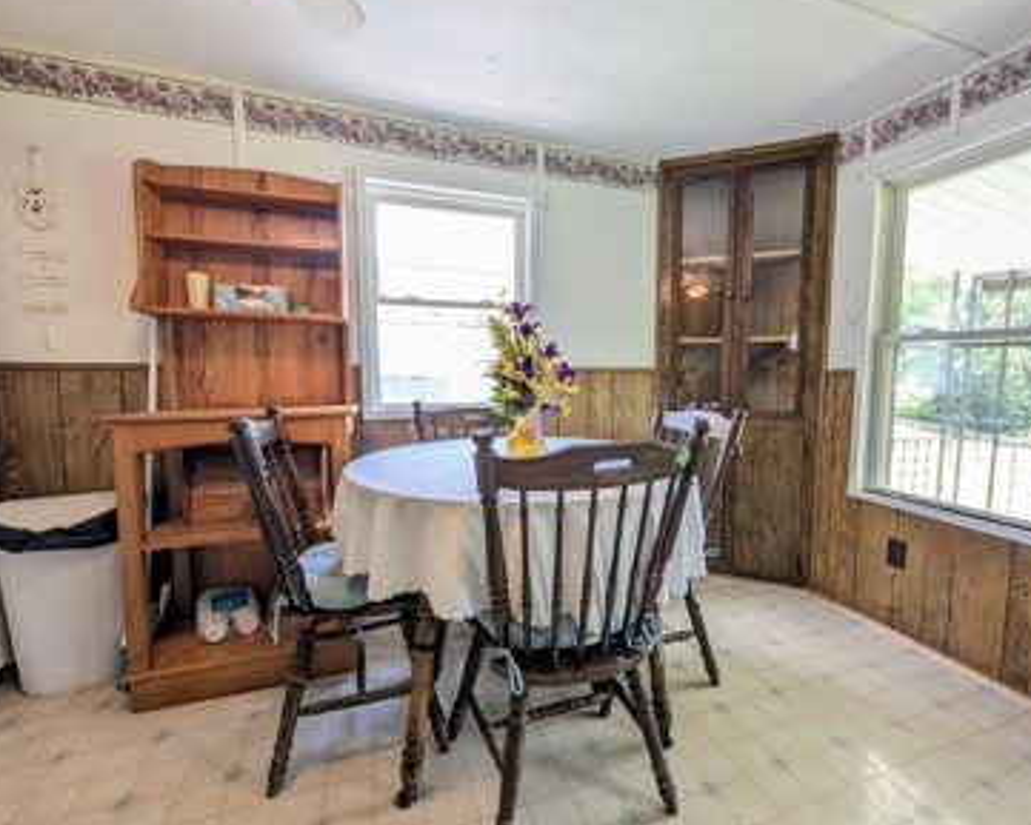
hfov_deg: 100.6
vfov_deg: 88.0
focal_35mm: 14
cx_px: 545
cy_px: 411
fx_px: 427
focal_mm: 1.95
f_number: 2.2
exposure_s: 1/120
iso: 127
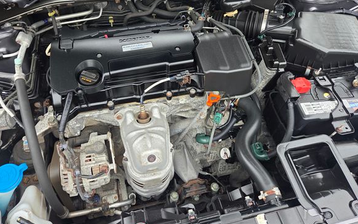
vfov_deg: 45.5
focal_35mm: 27
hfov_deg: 68.3
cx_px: 167
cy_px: 79
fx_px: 263
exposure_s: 1/180
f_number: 1.8
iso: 80
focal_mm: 5.4
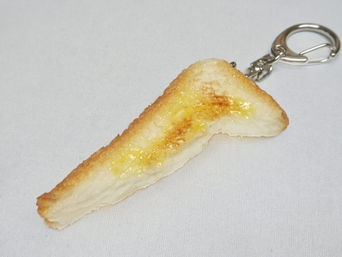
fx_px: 227
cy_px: 128
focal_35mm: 23
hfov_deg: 73.9
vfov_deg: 58.9
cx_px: 171
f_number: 1.9
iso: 288
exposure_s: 1/100
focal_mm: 5.56
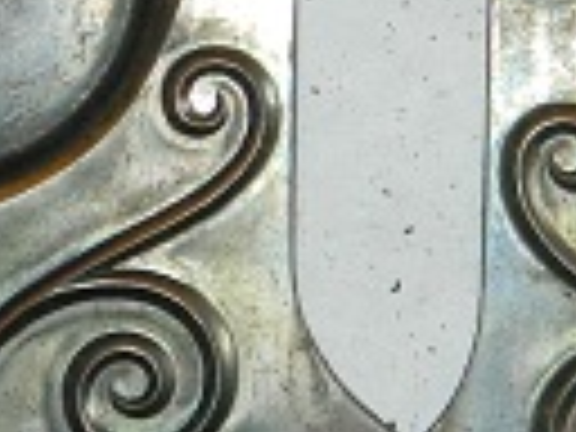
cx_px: 400
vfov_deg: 3.9
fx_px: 6390
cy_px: -194
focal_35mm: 384
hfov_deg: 5.2
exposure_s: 1/30
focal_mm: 10.2
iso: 200
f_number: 3.8
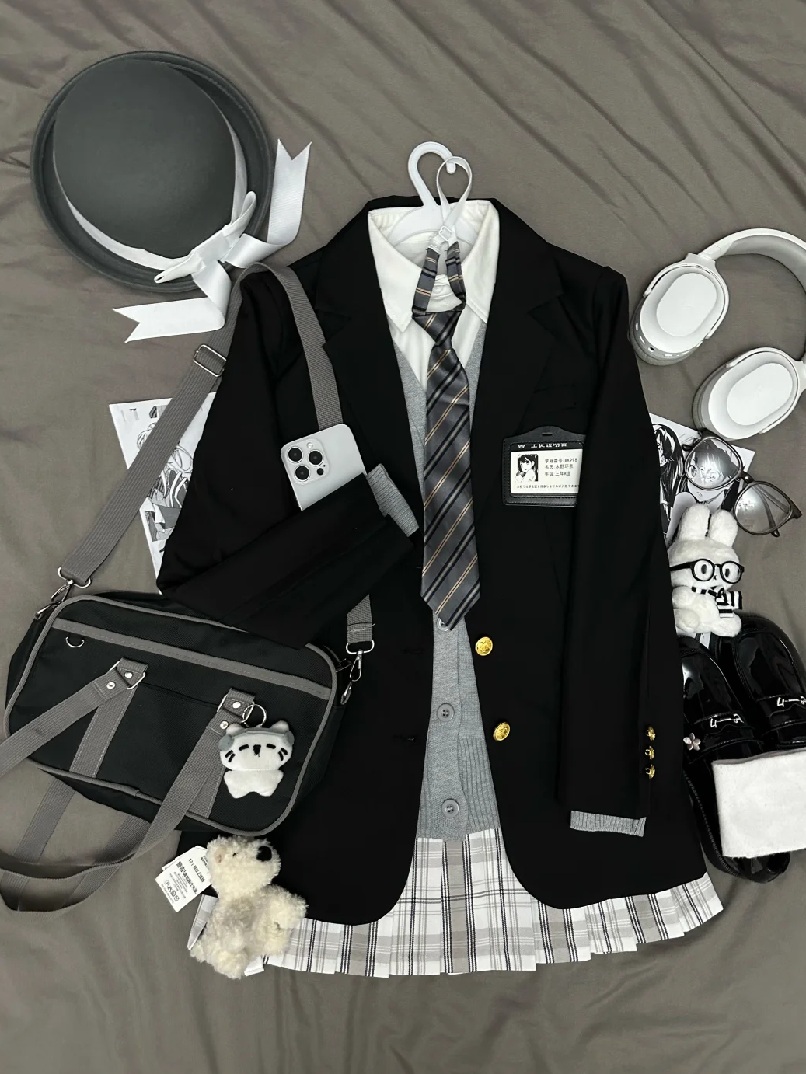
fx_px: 776
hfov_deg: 54.9
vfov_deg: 69.4
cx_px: 412
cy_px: 537
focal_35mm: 25
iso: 320
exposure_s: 1/50
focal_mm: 6.86
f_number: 1.78
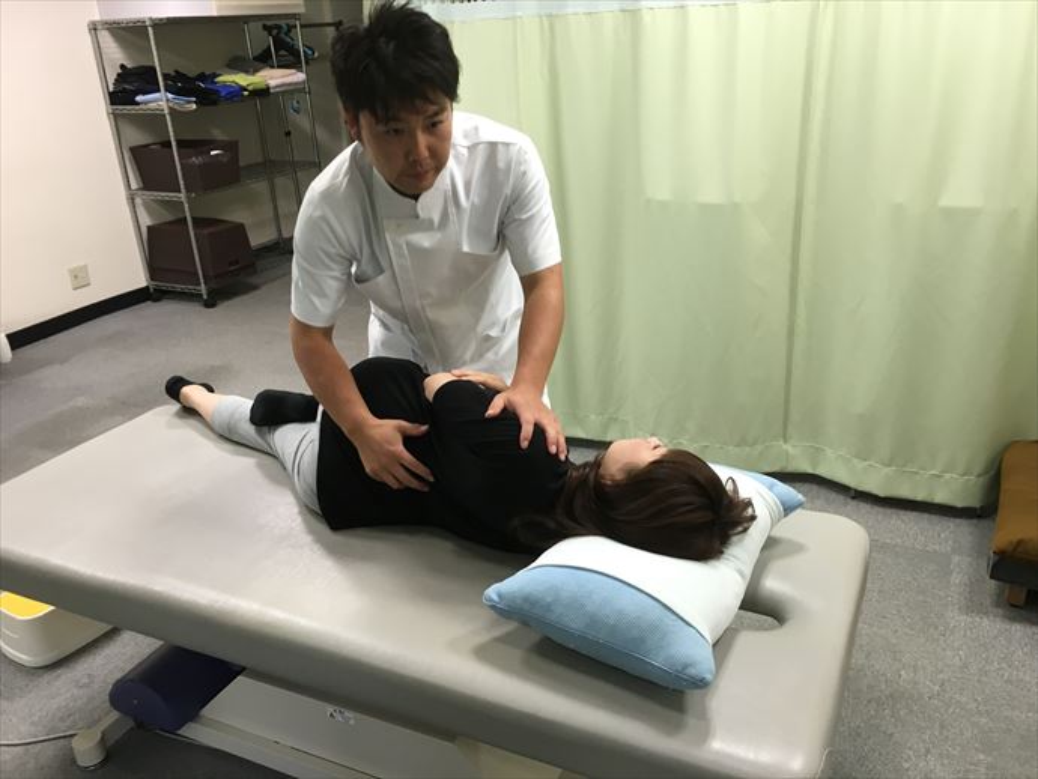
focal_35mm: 29
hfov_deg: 61.6
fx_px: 870
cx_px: 519
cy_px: 390
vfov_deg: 48.3
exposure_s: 1/30
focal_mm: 4.15
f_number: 2.2
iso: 64
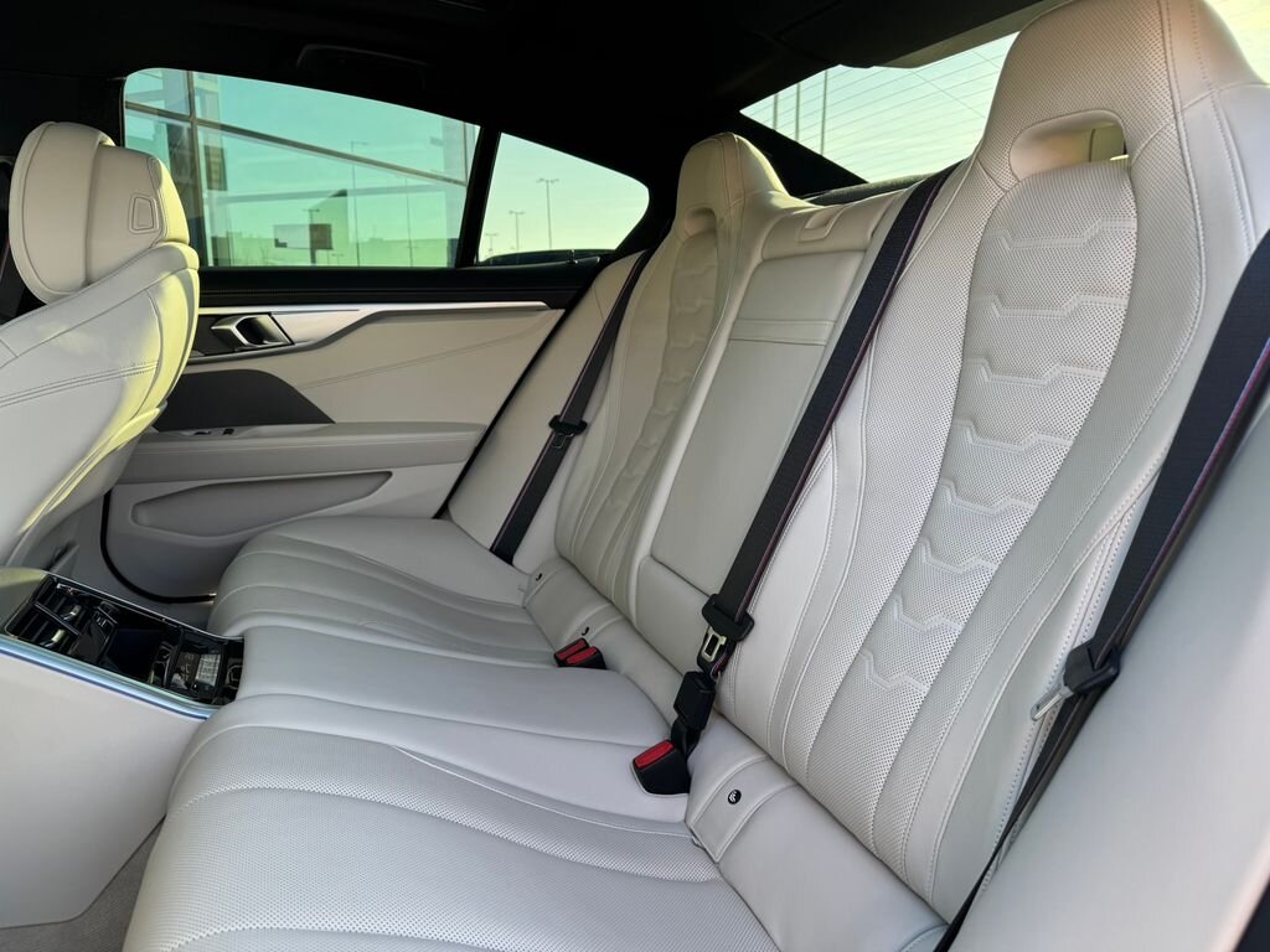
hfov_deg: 71.6
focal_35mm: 24
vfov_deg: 56.8
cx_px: 635
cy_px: 476
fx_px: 881
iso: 80
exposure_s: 1/210
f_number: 1.78
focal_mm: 6.76
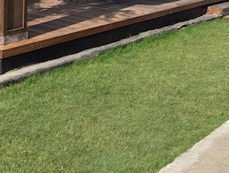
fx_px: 497
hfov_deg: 25.8
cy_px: -56
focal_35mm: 75
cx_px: 81
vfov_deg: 18.3
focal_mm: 6.81
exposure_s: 1/1287
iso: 41
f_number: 1.85
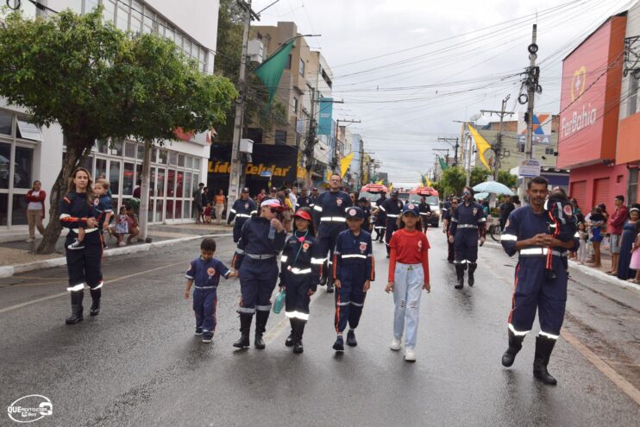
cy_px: 214
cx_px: 320
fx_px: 587
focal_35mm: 33
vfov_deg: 40.0
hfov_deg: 57.2
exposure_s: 1/200
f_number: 9
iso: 100
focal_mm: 22
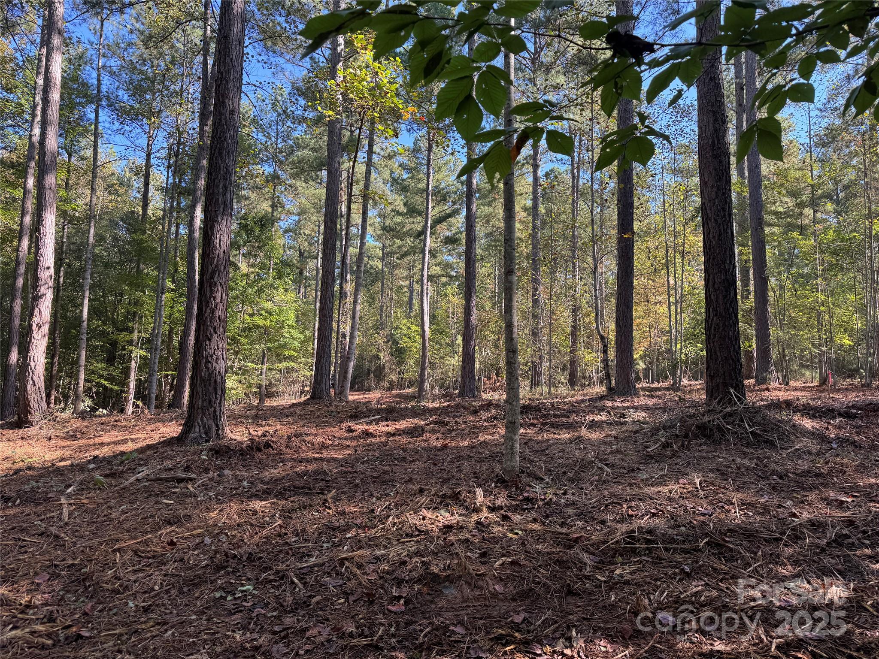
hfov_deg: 71.6
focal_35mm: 24
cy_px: 330
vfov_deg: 56.8
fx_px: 609
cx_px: 440
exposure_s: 1/265
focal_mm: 6.76
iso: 64
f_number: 1.78
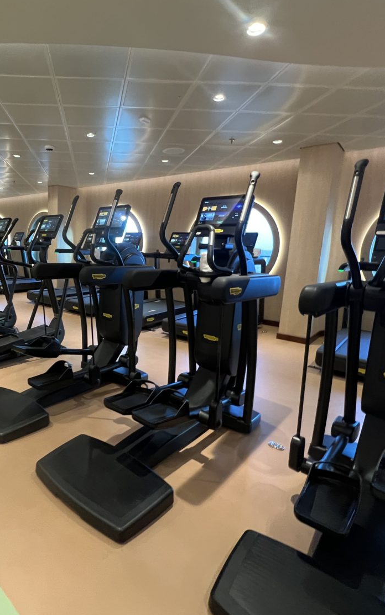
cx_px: 96
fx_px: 319
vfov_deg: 88.0
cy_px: 304
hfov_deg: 58.9
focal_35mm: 19
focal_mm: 1.57
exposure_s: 1/60
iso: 400
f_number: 1.8
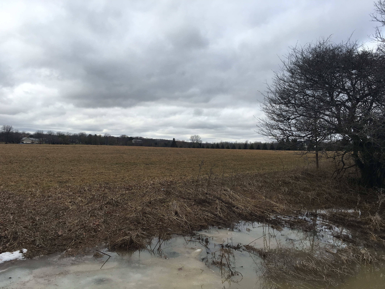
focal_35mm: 29
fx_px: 323
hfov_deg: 61.7
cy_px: 144
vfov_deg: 48.2
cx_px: 192
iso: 25
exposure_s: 1/1099
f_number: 2.2
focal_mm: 4.15
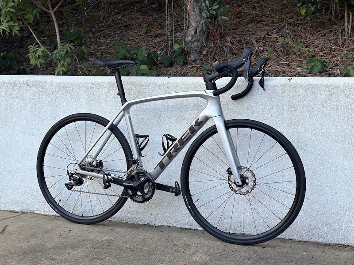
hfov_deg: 39.7
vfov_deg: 30.3
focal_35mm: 48
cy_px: 132
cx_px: 177
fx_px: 491
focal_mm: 6.86
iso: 80
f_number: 1.78
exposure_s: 1/745
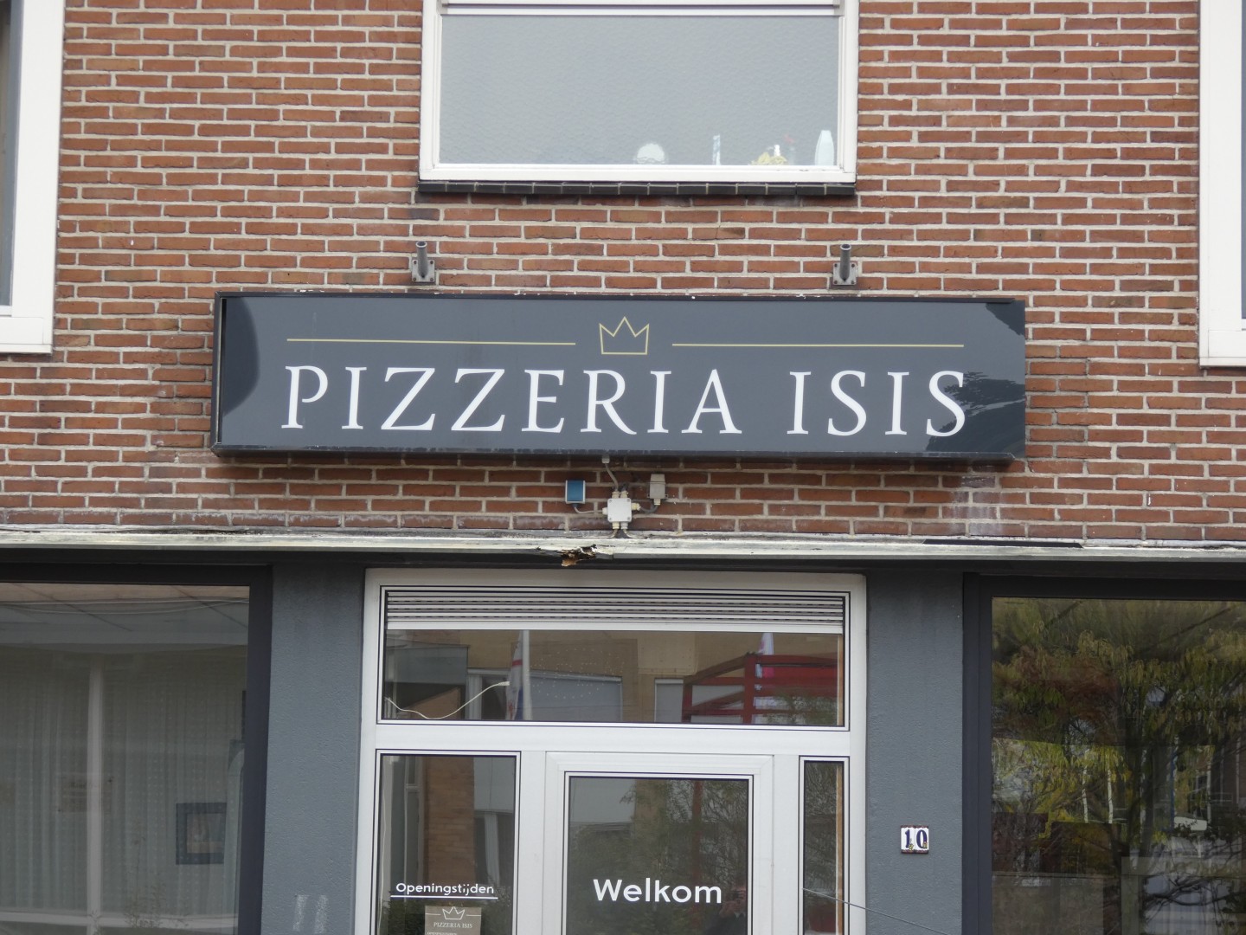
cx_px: 623
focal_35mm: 90
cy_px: 468
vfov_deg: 16.4
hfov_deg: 21.8
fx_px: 3240
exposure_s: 1/80
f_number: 4.7
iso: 100
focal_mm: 16
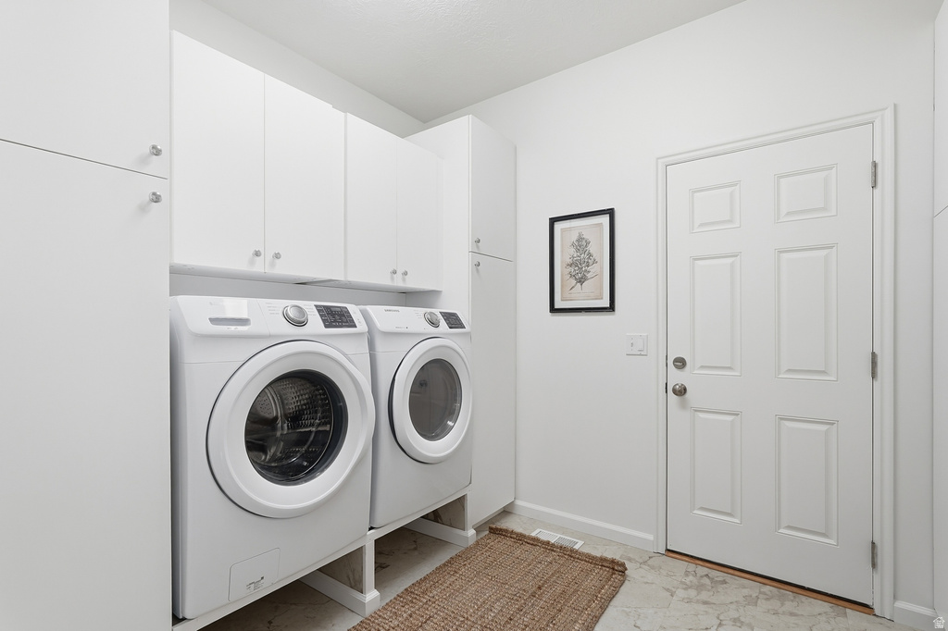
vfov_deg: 73.7
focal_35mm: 16
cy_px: 316
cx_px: 474
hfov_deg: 96.8
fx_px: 421
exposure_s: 1/250
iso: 250
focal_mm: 16
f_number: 9
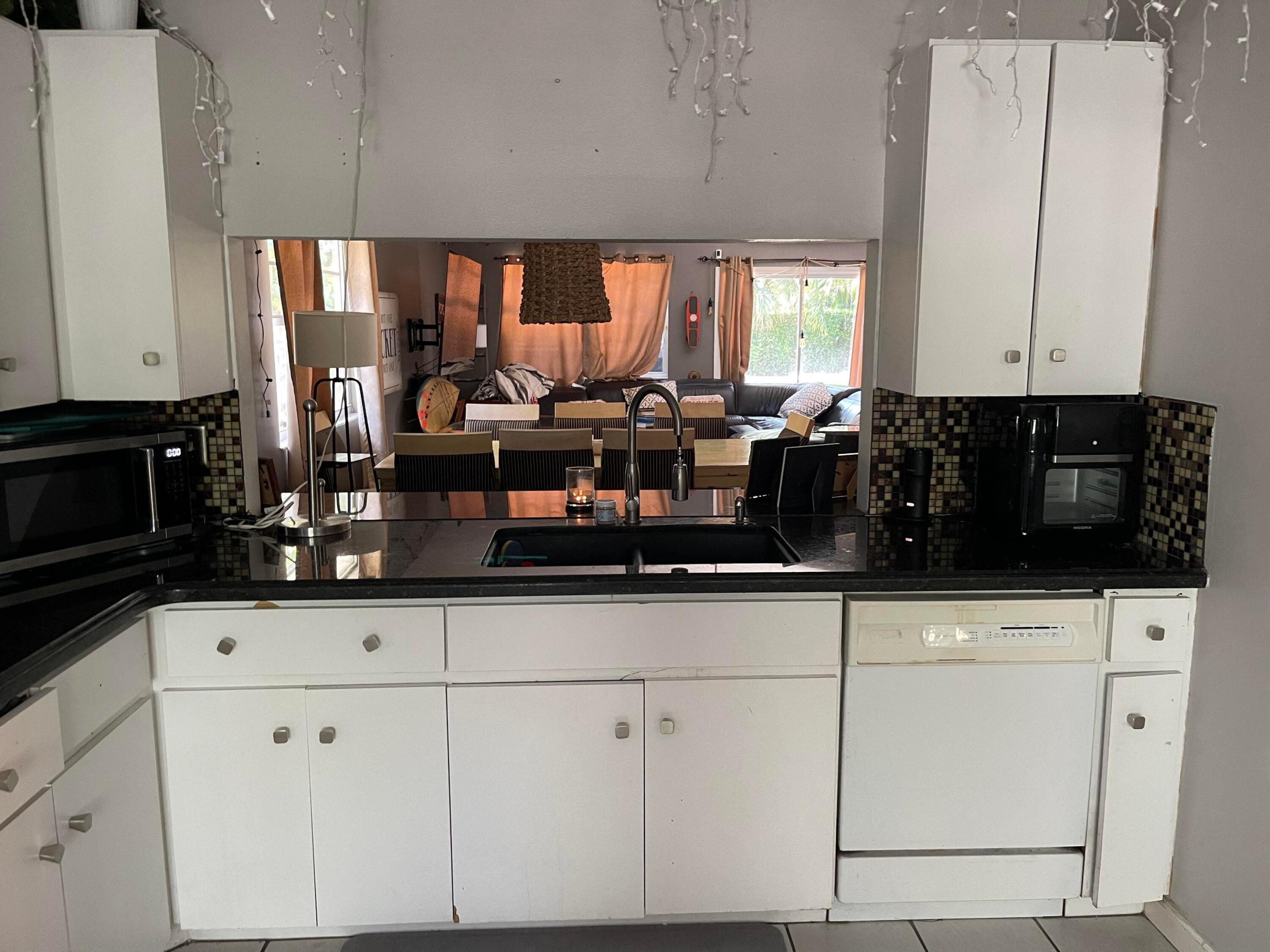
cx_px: 635
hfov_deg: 67.3
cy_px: 476
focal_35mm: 26
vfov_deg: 53.1
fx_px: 954
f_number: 1.6
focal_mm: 5.1
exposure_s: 1/60
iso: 320
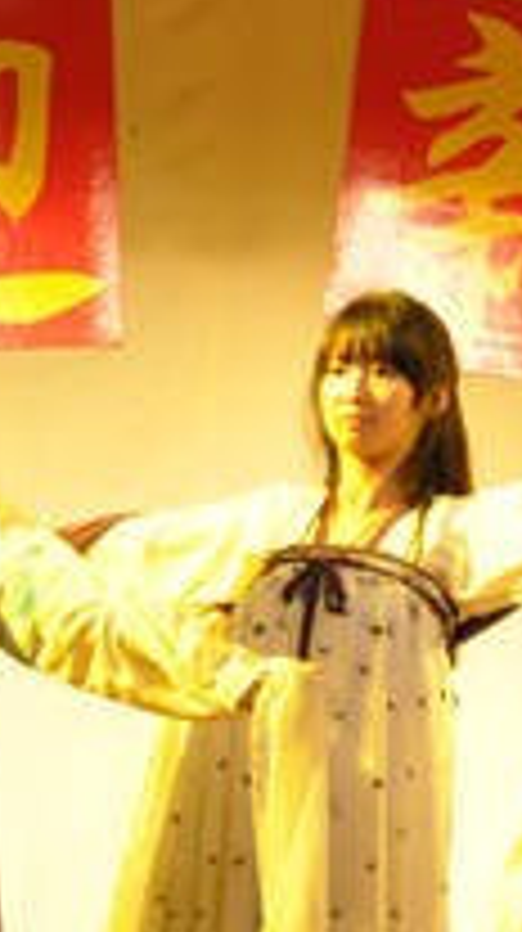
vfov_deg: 11.1
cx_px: 1008
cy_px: 223
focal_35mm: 194
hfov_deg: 6.1
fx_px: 4787
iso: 1600
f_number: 4.2
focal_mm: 32
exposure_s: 1/100
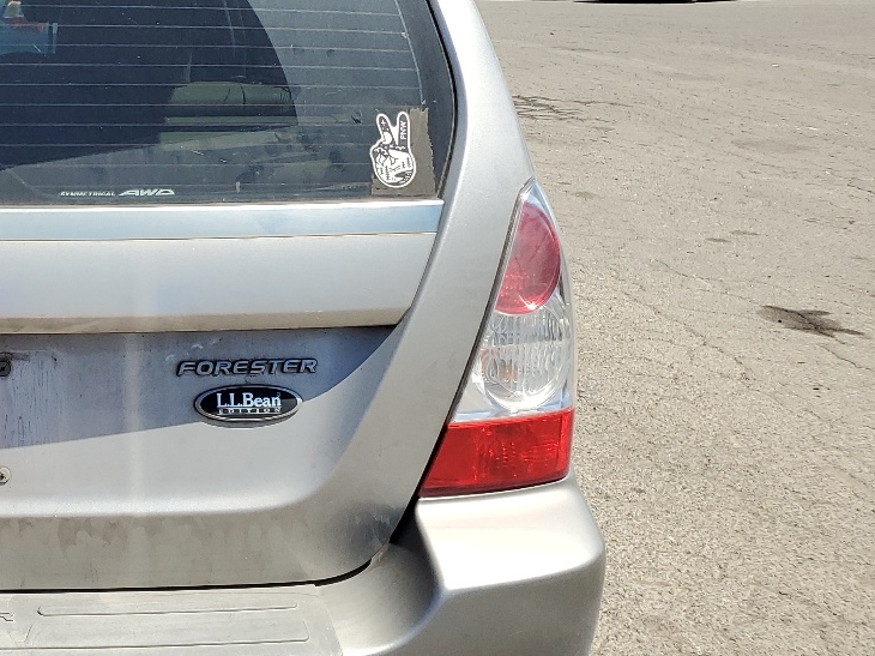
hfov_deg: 30.5
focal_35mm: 57
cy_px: 321
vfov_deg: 25.6
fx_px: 1440
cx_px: -71
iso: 50
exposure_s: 1/2000
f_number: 1.5
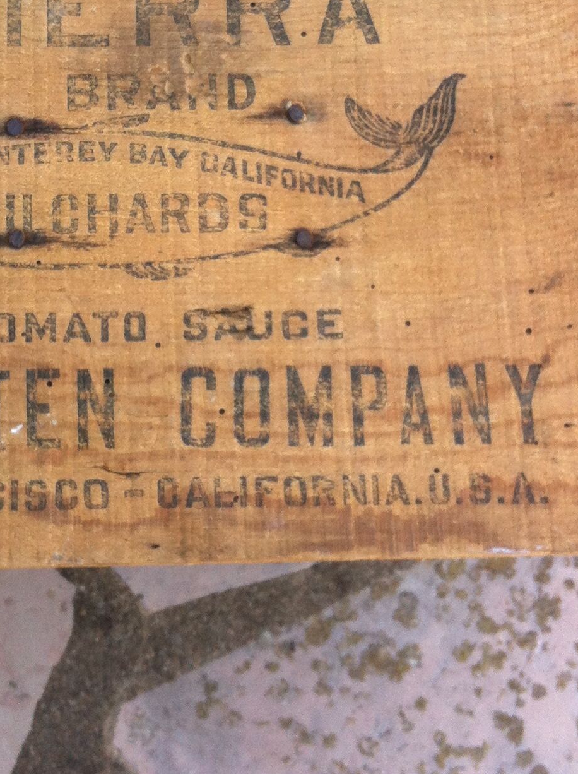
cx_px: 115
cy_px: 169
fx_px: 1652
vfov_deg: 25.9
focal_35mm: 74
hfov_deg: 19.6
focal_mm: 3.85
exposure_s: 1/120
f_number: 2.8
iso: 80
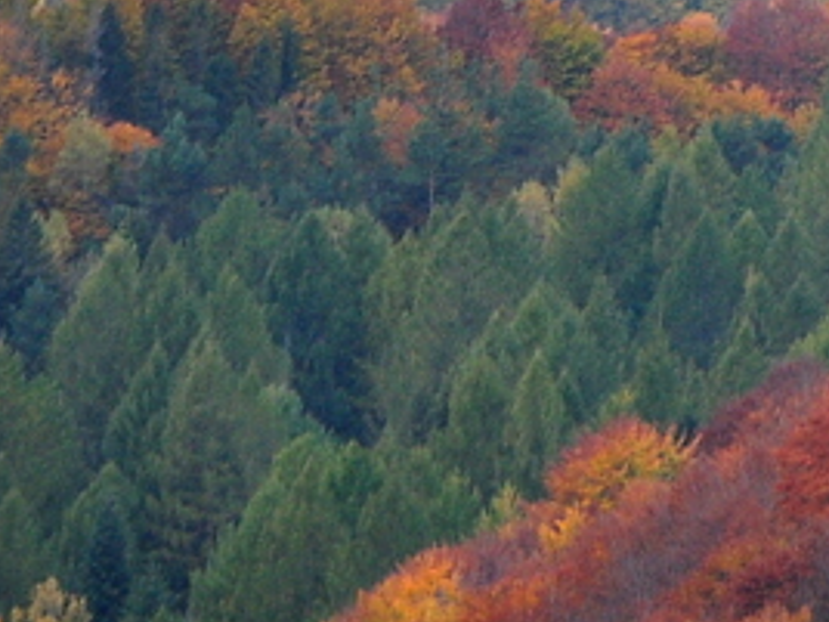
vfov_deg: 2.2
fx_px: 16217
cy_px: -286
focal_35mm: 677
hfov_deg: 2.9
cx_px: 1624
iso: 400
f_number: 5.6
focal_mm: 105
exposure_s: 1/200
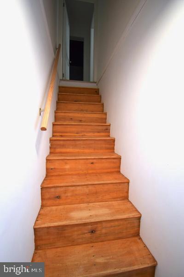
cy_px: 138
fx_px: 115
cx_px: 92
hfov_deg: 77.3
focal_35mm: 15
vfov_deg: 100.4
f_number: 4.5
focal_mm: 10
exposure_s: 1/80
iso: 800
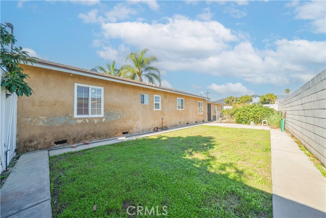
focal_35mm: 12
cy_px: 109
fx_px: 109
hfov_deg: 112.6
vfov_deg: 90.0
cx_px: 163
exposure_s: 1/250
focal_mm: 12
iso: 100
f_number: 4
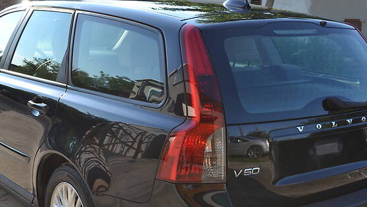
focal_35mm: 59
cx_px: 163
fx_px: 574
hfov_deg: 35.4
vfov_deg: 20.4
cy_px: 130
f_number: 5.6
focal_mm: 26
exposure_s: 1/125
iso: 100
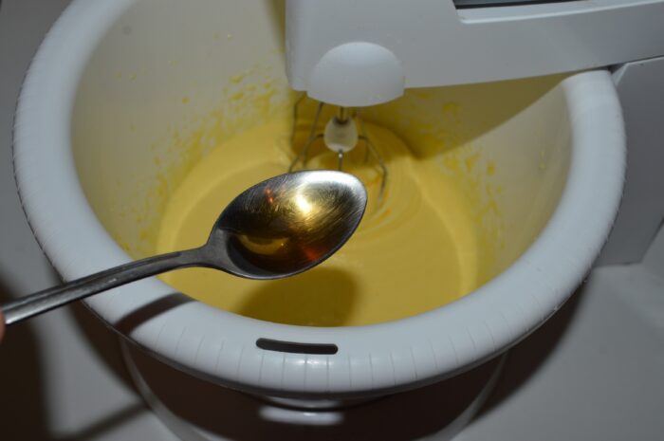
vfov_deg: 36.8
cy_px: 220
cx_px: 332
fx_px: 663
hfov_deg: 53.2
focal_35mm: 36
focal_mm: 24
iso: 100
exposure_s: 1/60
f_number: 8
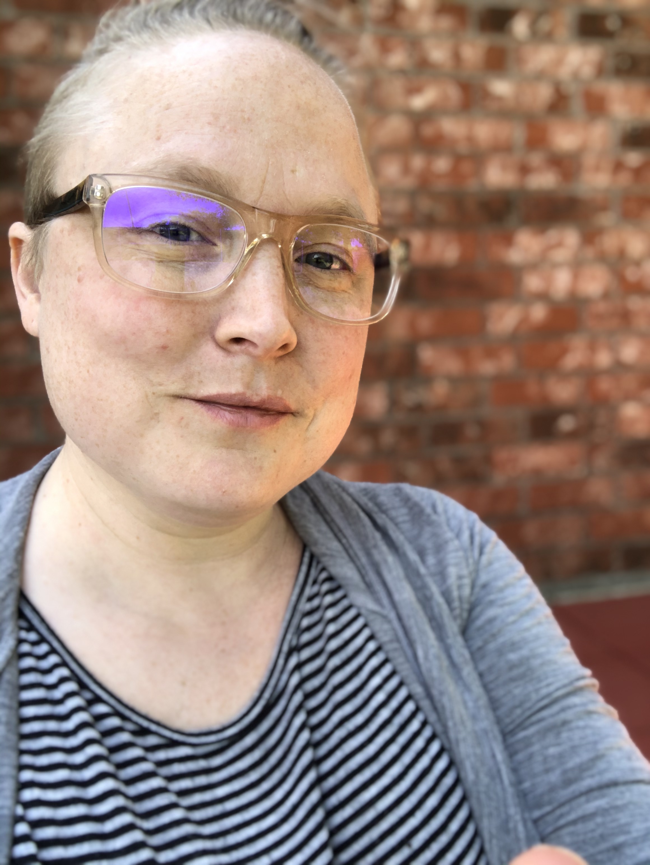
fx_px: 800
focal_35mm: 32
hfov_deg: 44.2
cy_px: 432
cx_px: 325
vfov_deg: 56.8
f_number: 2.2
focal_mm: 2.87
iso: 20
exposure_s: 1/120
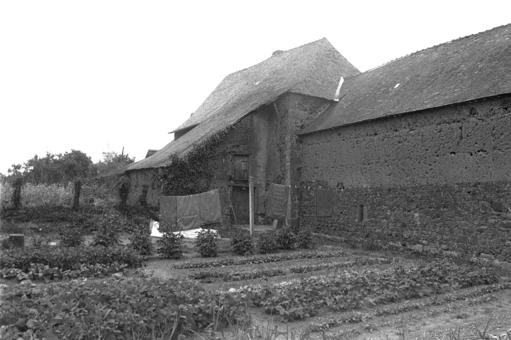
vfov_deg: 15.1
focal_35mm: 90
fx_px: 1276
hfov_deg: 22.6
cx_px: 256
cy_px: 170
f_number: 10
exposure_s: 1/60
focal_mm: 60
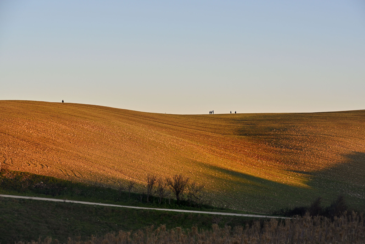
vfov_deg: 13.1
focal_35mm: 105
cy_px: 122
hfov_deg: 19.4
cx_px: 182
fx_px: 1065
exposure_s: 1/200
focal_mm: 105
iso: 200
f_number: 9
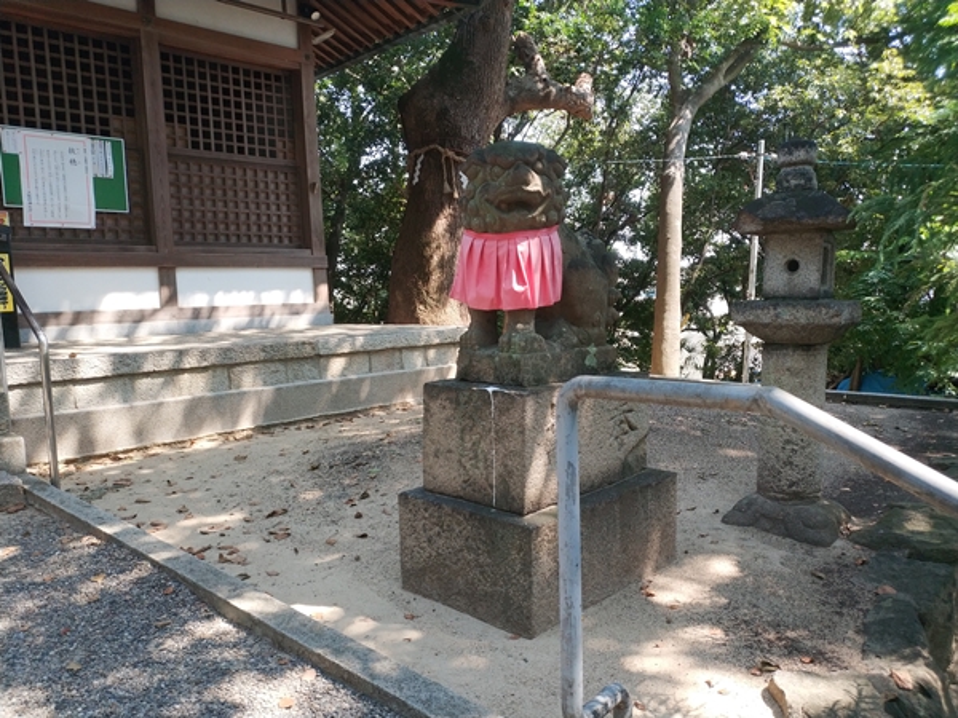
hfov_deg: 56.8
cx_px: 479
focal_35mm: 32
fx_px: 886
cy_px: 359
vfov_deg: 44.2
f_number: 2
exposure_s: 1/203
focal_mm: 4.5
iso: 165
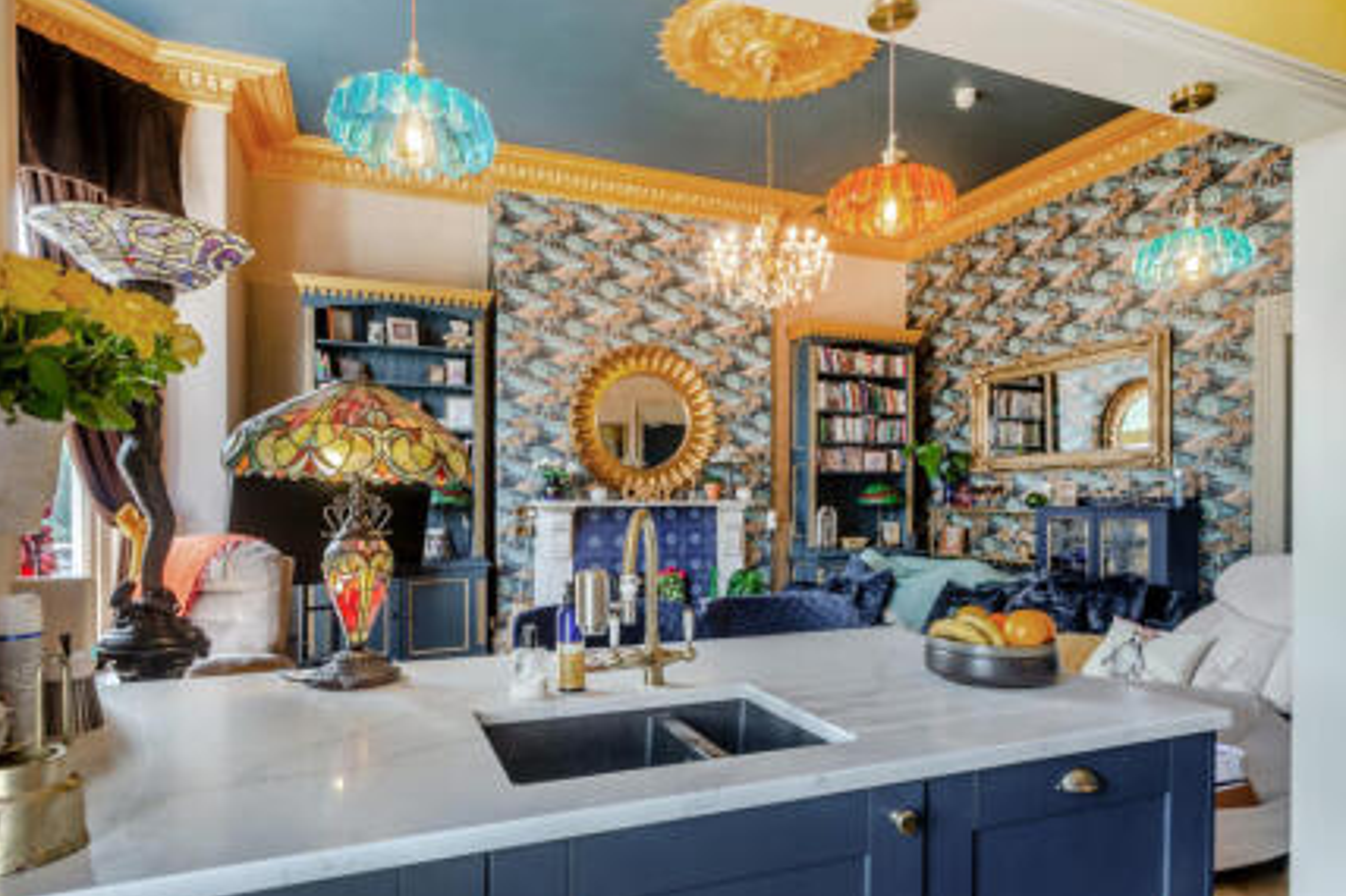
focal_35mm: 20
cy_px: 486
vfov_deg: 61.8
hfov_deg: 83.8
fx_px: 747
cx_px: 739
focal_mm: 12
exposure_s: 1/30
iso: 100
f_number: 7.1
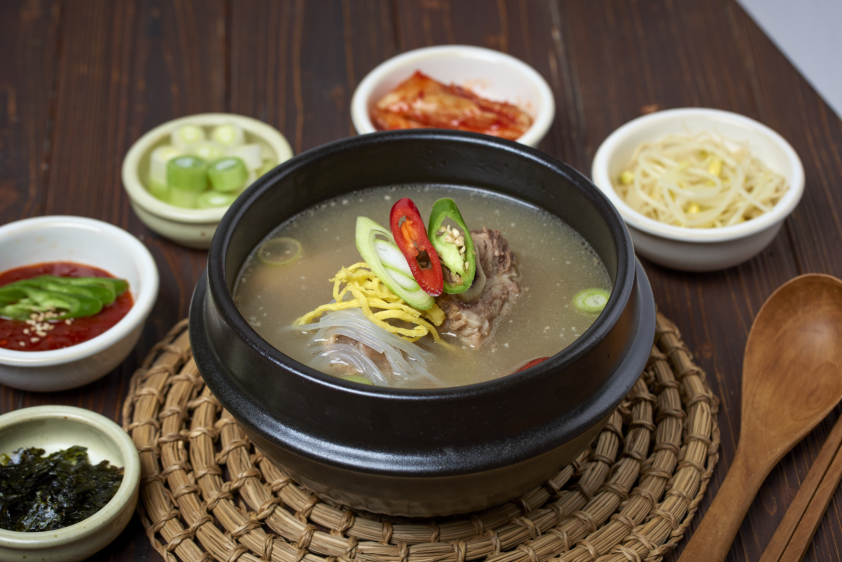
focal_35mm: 90
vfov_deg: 15.2
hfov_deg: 22.6
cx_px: 421
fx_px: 2106
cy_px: 281
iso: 250
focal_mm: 90
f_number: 6.3
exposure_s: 1/160
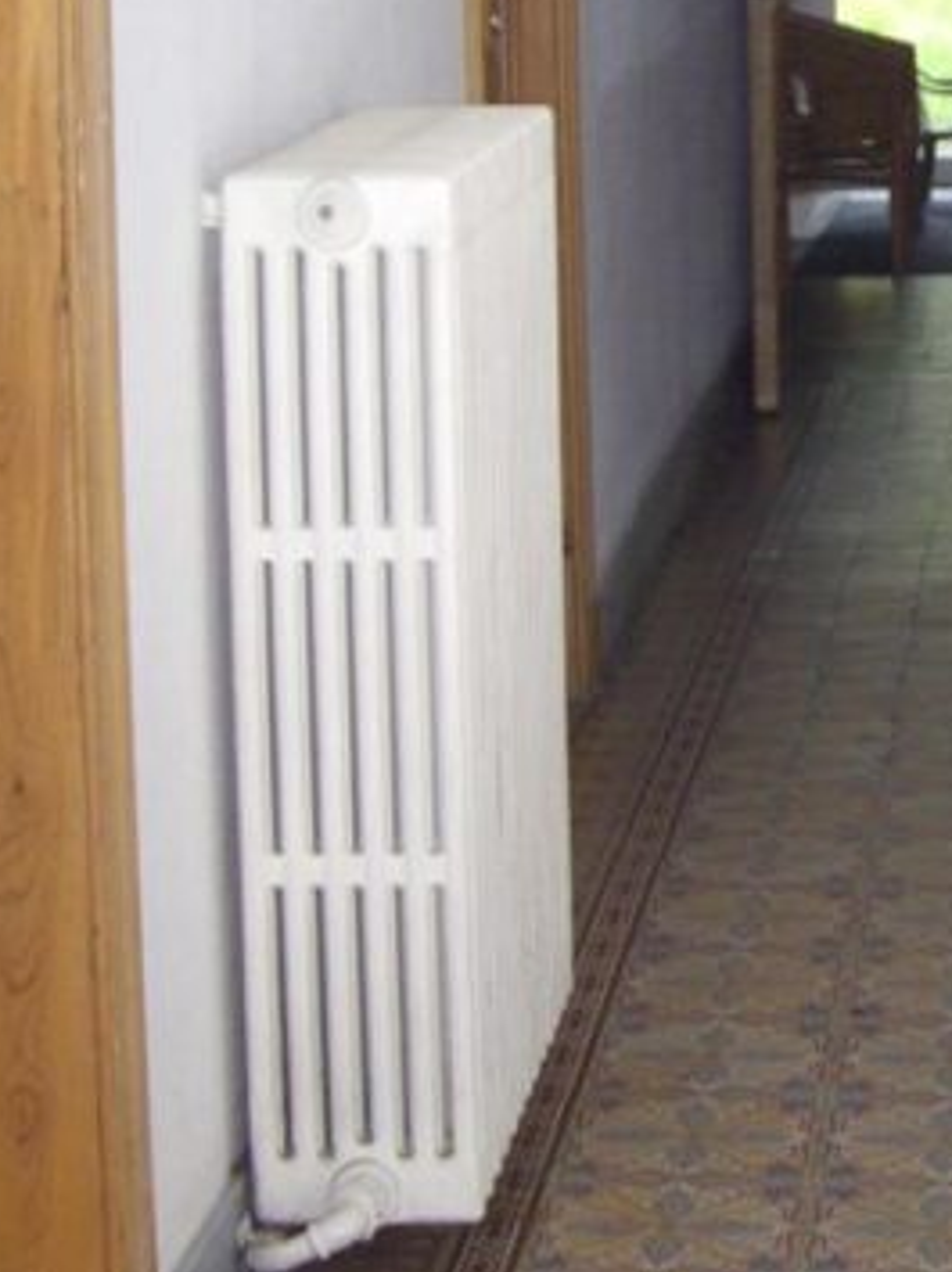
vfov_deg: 17.4
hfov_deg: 13.0
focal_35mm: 110
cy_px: -25
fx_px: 4038
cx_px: 1207
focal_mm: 7.9
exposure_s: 1/80
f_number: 2.8
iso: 200
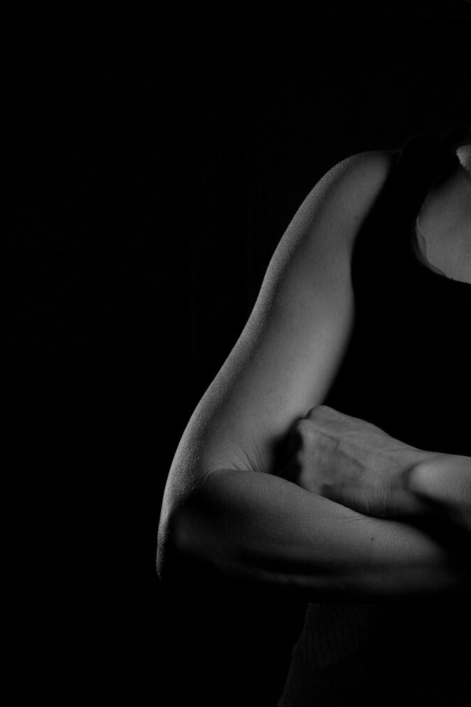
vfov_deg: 9.7
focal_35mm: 213
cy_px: 311
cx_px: 561
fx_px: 4181
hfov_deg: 6.4
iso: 400
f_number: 11
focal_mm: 55
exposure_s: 1/160
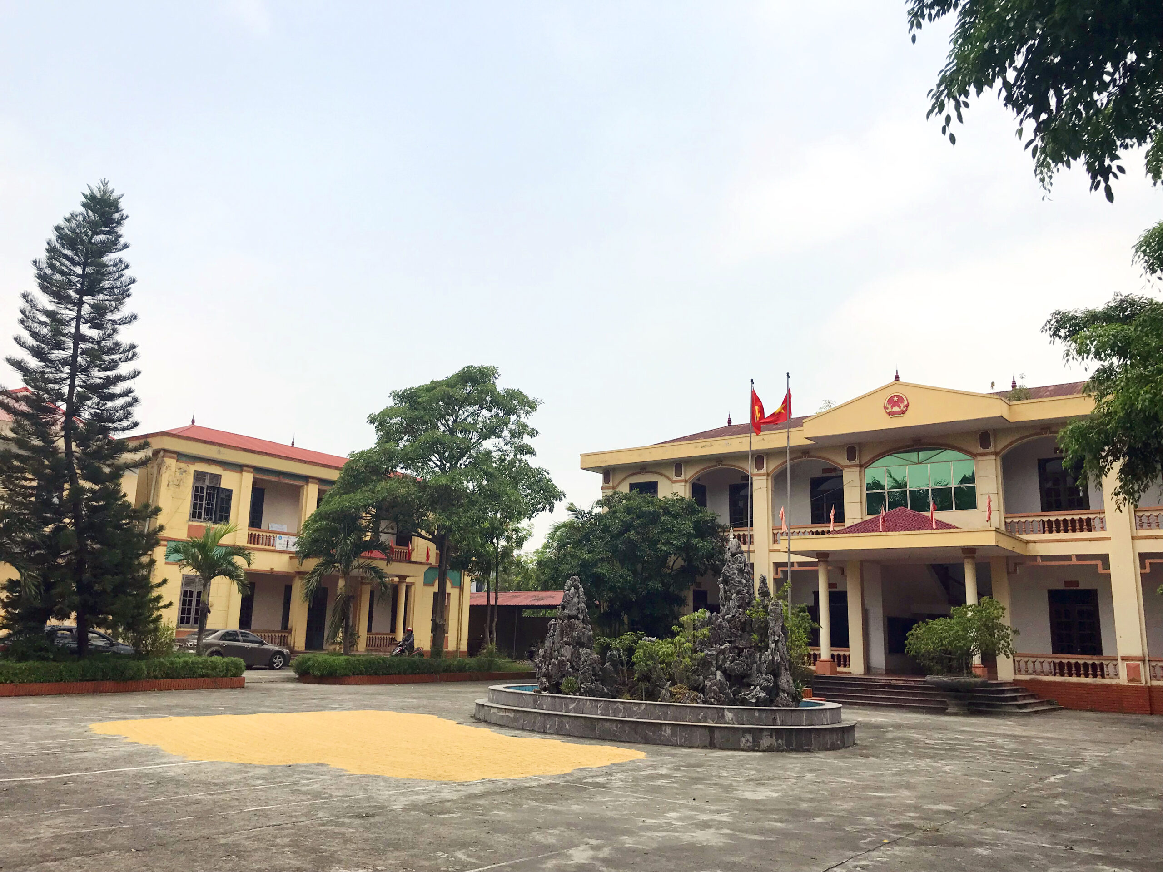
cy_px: 436
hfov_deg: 63.4
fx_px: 941
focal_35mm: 28
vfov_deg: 49.7
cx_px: 582
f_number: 1.8
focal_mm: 3.99
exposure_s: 1/2994
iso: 20
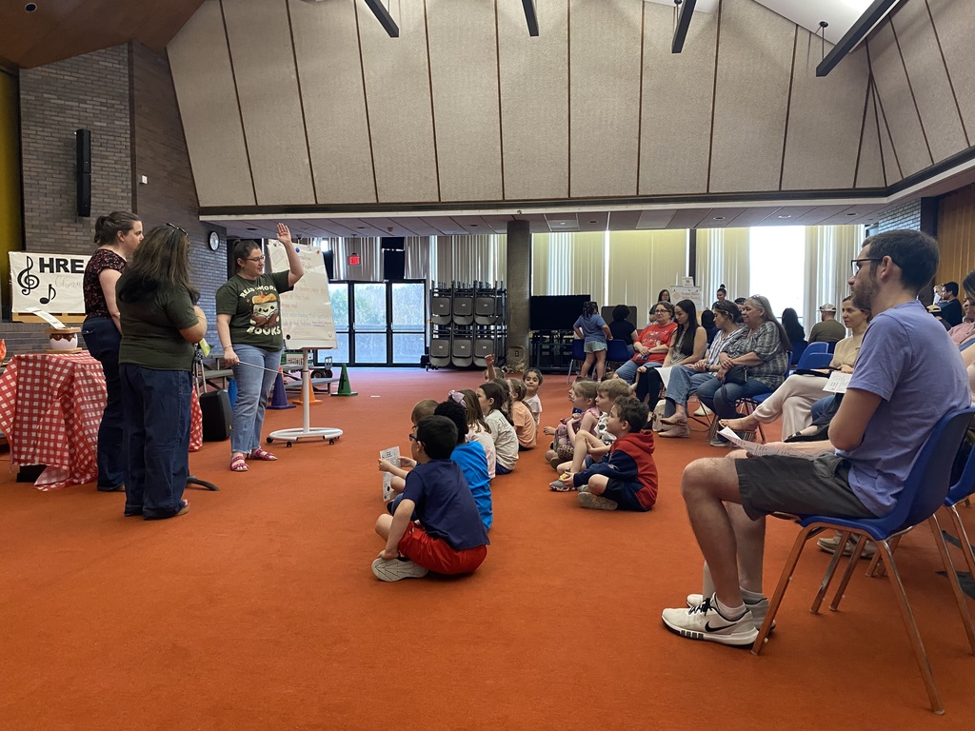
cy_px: 366
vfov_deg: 53.1
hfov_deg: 67.3
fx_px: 732
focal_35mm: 26
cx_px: 488
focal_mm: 4.25
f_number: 1.8
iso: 250
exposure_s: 1/60
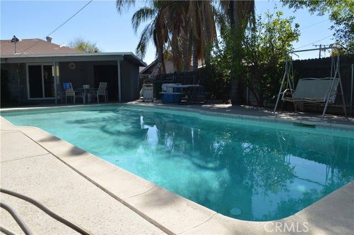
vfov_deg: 47.8
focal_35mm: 27
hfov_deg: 67.4
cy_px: 118
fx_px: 265
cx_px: 177
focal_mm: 18
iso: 100
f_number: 7.1
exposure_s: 1/200
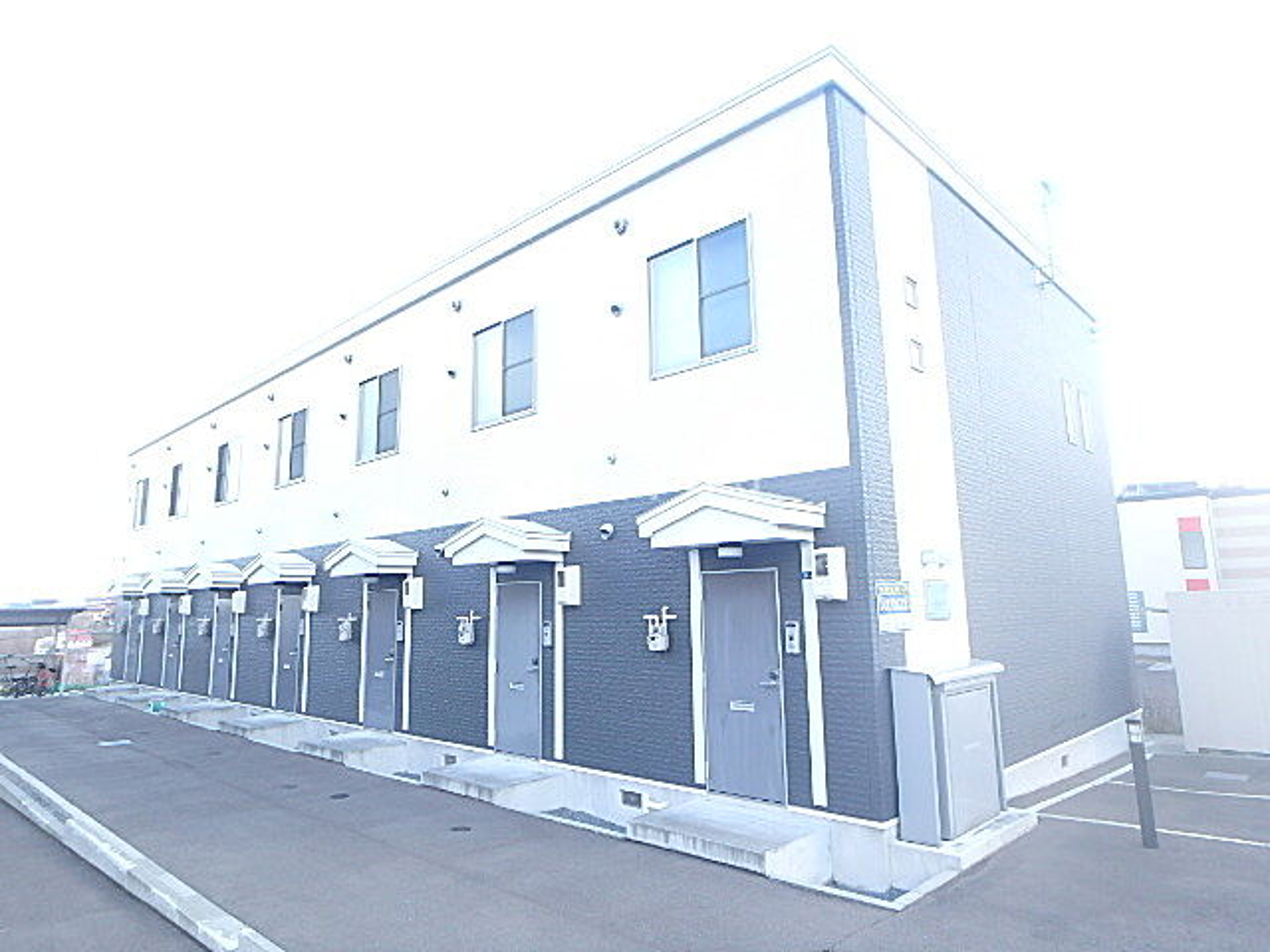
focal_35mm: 21
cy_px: 476
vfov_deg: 63.4
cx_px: 635
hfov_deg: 79.0
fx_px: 770
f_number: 3.5
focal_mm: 3.7
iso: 125
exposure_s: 1/60
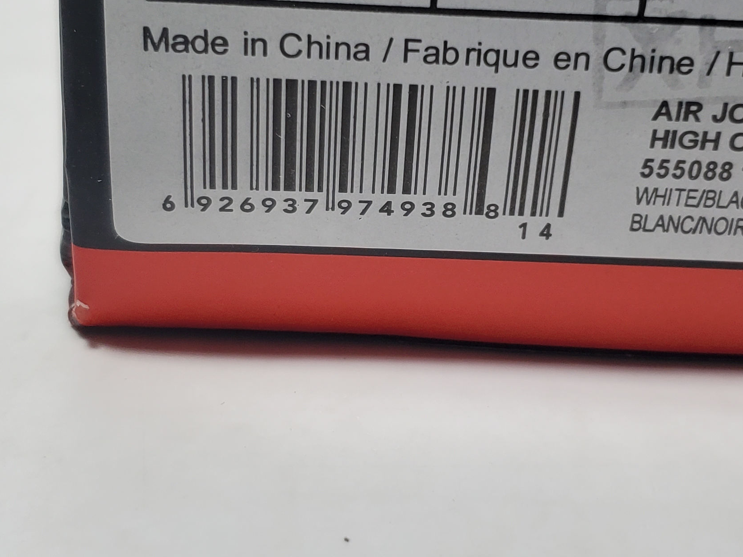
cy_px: 186
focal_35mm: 63
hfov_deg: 30.6
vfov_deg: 23.2
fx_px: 1352
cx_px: 456
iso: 50
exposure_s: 1/462
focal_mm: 4.3
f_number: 1.5
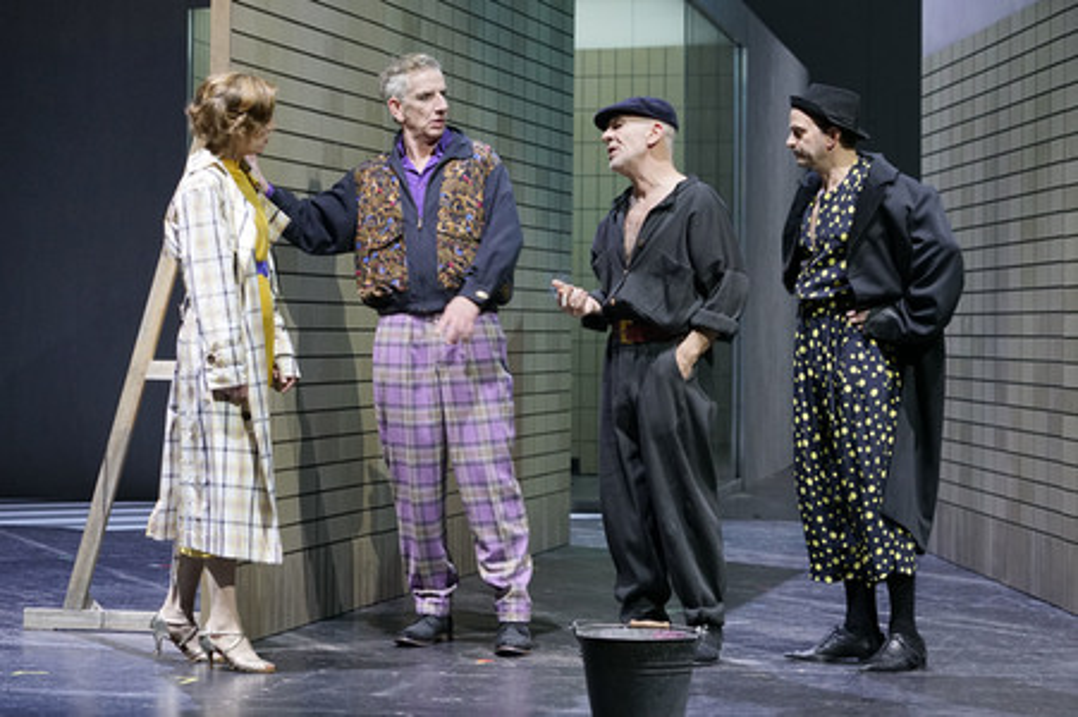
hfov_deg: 23.9
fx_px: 2543
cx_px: 539
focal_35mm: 85
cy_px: 358
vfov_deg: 16.0
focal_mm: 85
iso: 1600
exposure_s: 1/125
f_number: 5
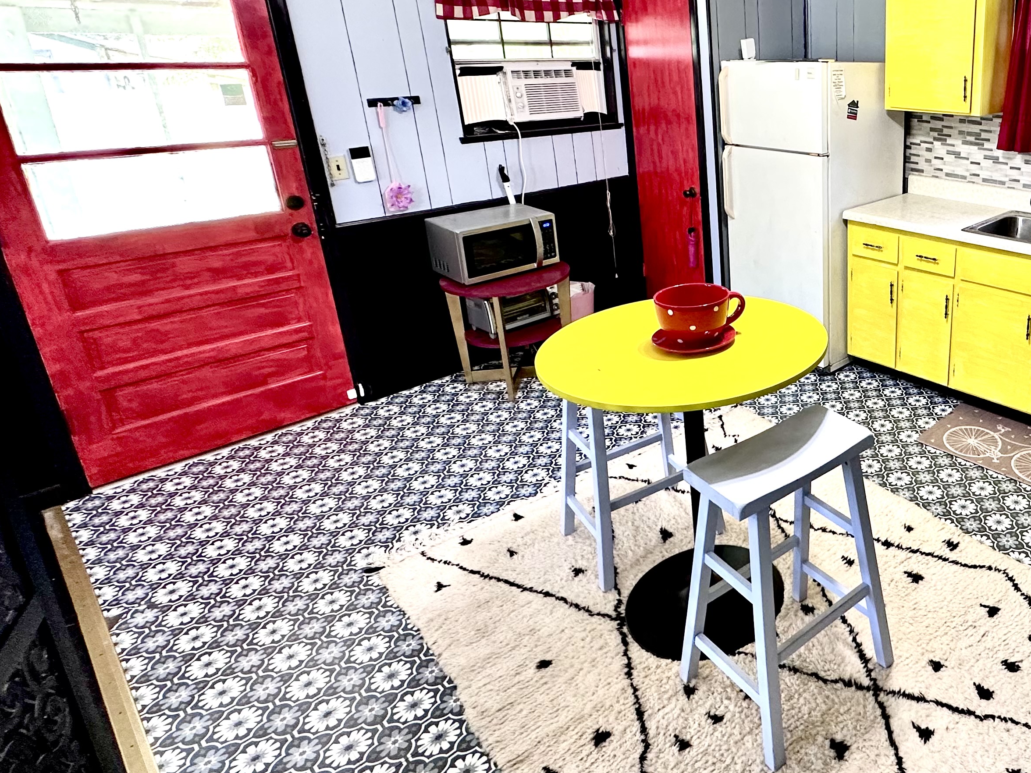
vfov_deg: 55.7
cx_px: 867
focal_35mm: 24
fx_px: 715
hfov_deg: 63.4
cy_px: 263
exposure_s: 1/60
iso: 250
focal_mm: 2.22
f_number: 2.2
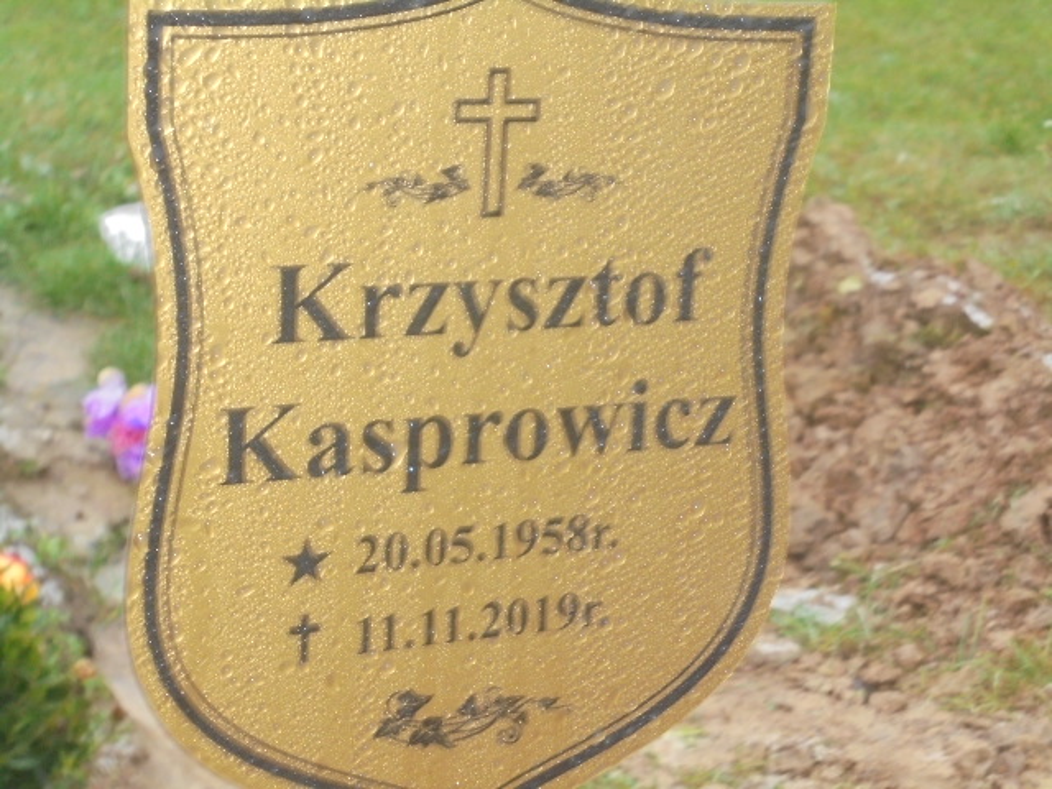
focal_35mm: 73
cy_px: 394
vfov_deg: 20.2
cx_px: 526
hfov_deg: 26.7
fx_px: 2219
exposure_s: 1/15
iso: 400
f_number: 6.1
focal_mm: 13.1
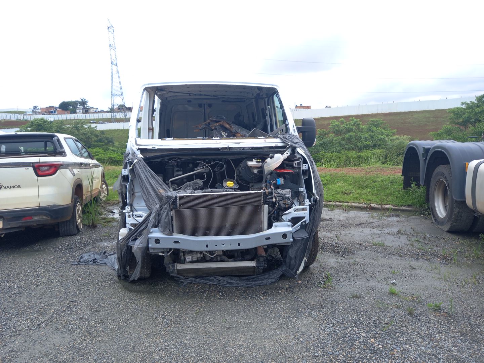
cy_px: 182
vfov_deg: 54.9
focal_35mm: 25
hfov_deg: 69.4
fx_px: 350
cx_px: 242
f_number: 2
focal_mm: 4.6
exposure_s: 1/285
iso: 27
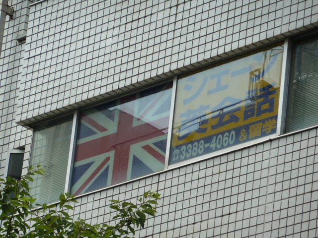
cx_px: 159
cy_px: 119
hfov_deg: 7.1
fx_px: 2554
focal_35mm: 278
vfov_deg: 5.3
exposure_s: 1/160
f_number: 4.8
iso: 80
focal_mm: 45.7
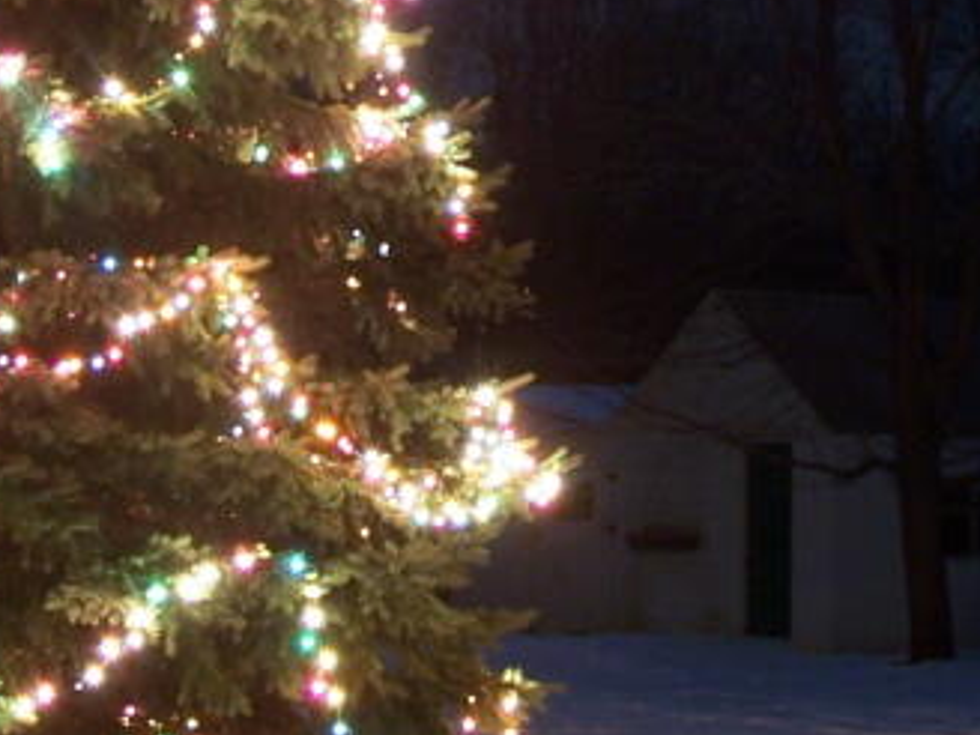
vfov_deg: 9.3
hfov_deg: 12.4
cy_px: -48
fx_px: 4501
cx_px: 672
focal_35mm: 159
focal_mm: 8.5
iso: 80
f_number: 3
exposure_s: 16
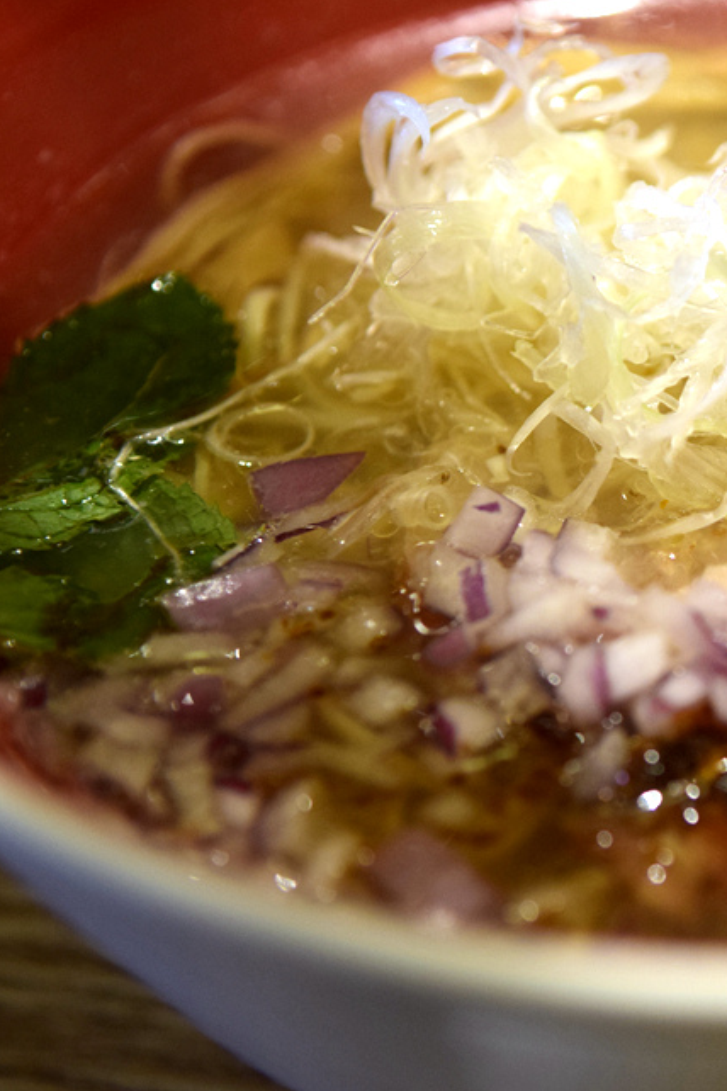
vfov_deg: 22.4
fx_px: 2756
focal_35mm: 91
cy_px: 560
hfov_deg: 14.6
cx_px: 820
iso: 1000
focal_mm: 38
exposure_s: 1/100
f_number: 2.8
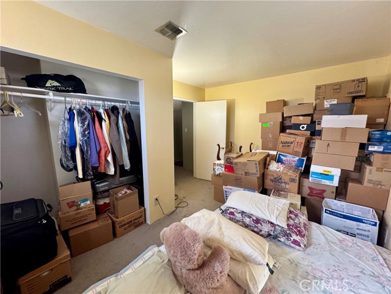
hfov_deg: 102.1
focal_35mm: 14
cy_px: 147
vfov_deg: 85.7
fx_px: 158
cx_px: 196
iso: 200
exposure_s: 1/60
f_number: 2.2
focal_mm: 2.22
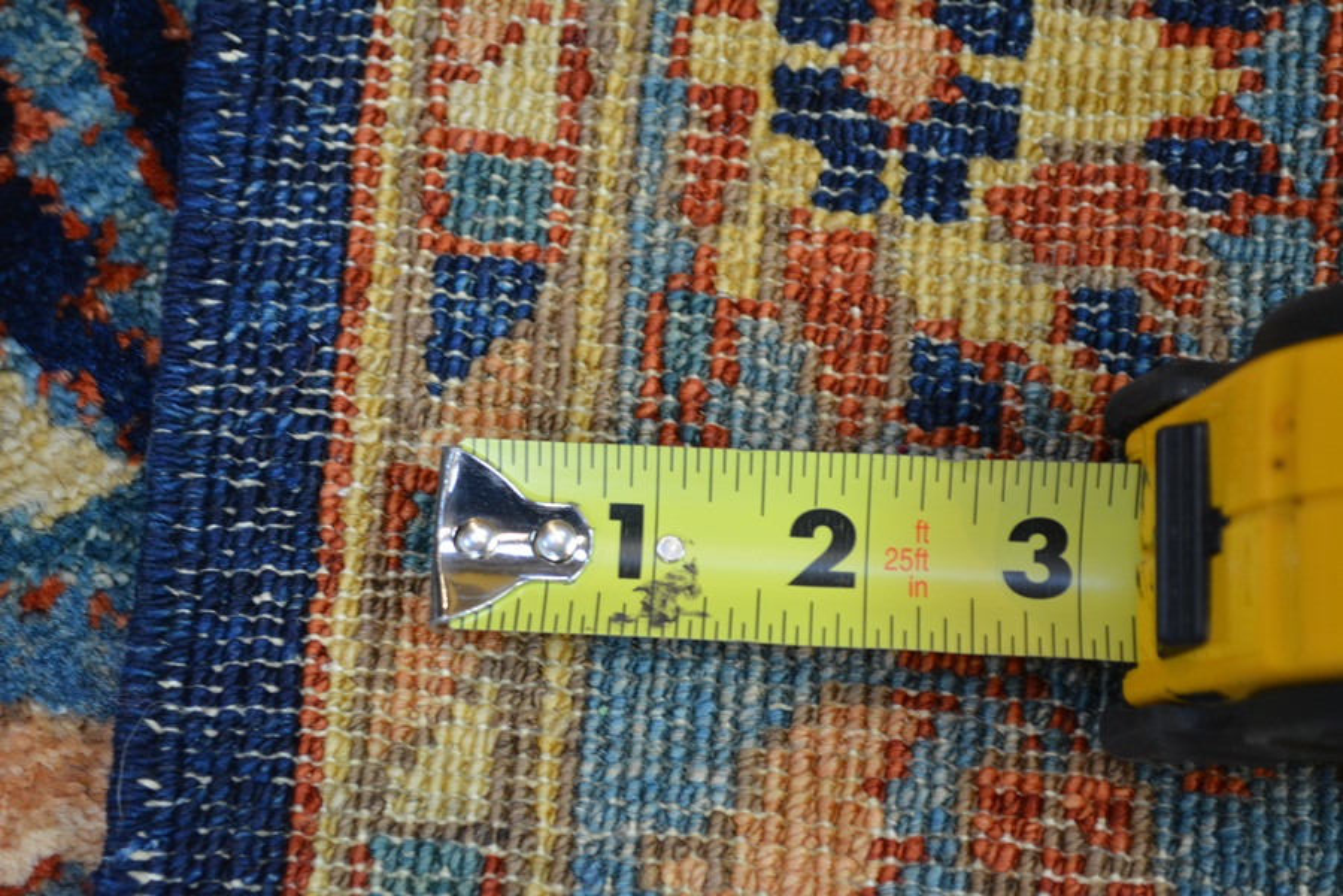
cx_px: 672
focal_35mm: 82
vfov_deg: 16.6
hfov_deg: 24.6
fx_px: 3077
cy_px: 448
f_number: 5.6
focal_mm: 55
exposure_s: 1/30
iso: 1000
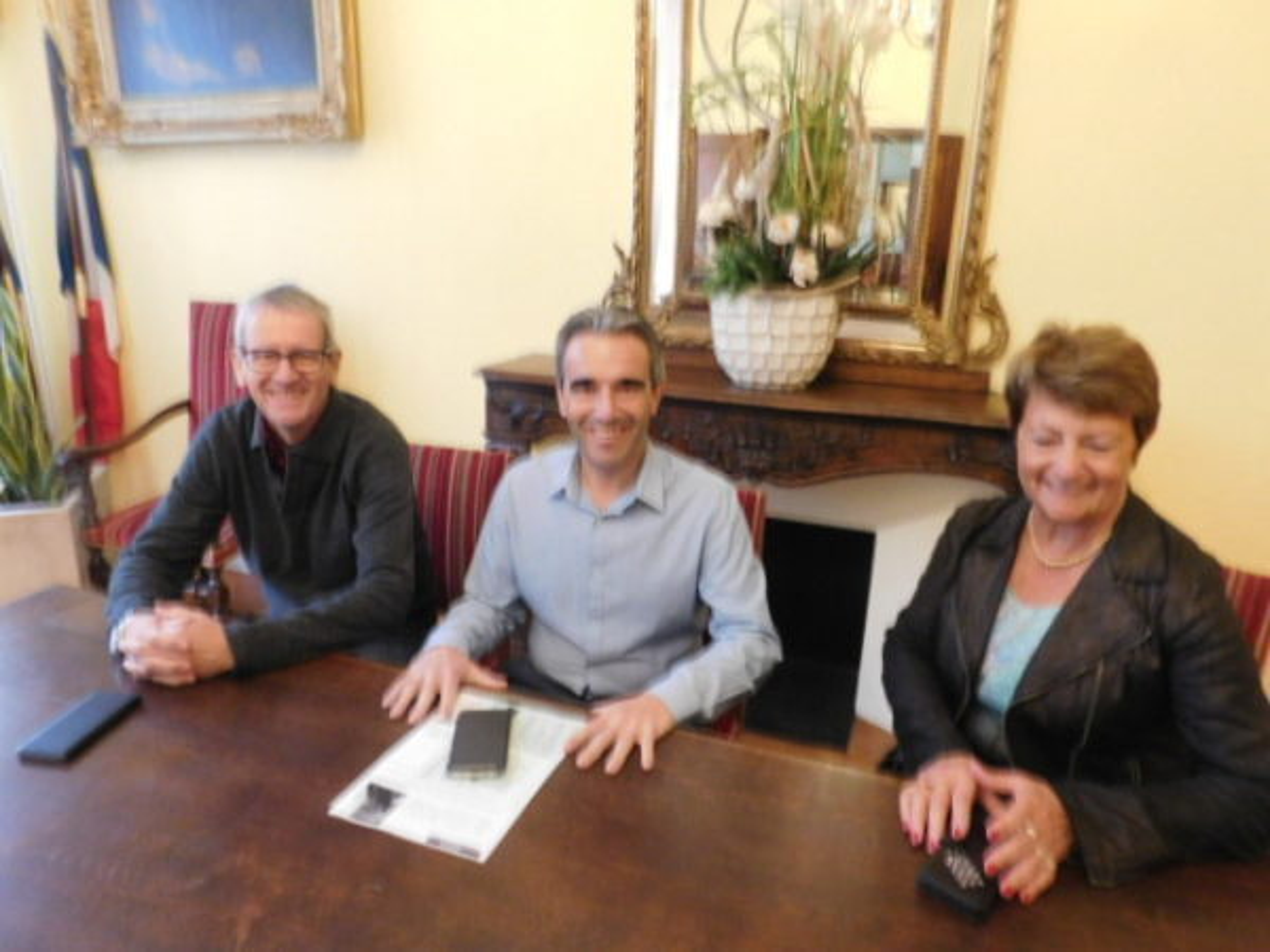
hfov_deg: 73.9
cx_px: 635
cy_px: 476
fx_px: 844
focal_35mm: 23
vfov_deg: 58.9
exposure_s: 1/13
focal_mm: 4
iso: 400
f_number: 3
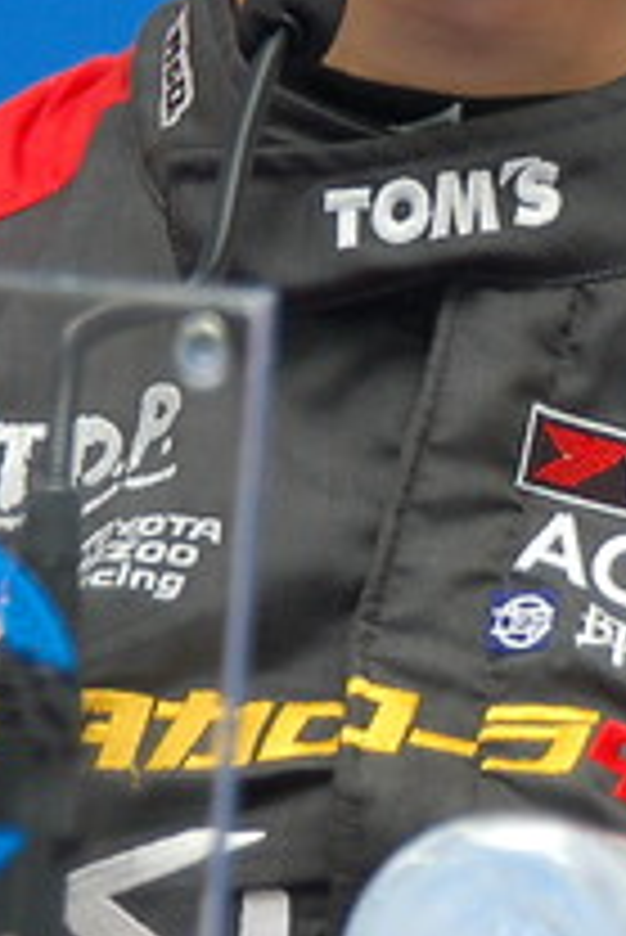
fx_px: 13488
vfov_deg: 4.0
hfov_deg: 2.7
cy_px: -140
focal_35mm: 518
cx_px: 437
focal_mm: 100
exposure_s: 1/60
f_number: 5.6
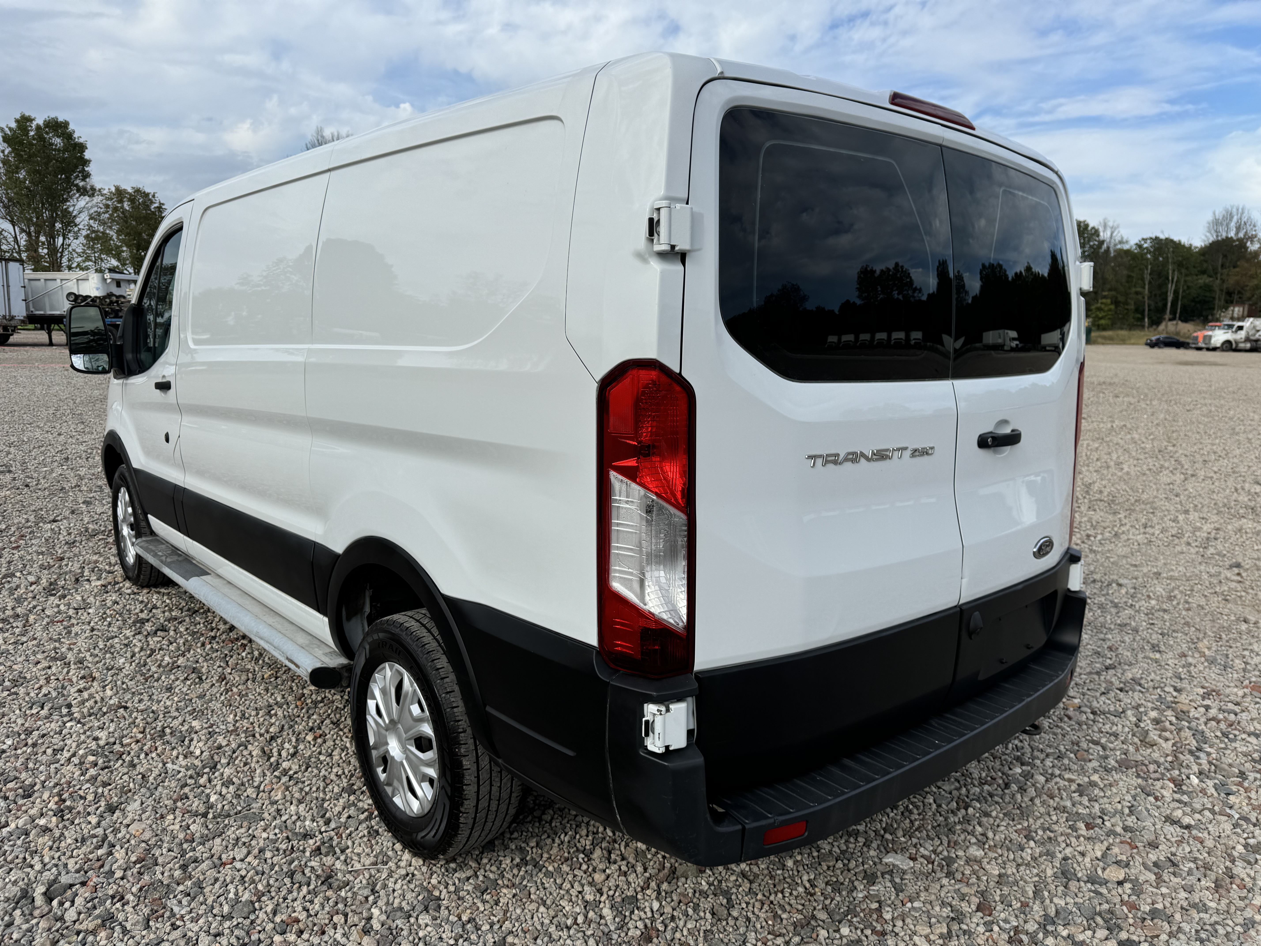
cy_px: 473
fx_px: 874
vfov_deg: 56.8
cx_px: 630
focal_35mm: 24
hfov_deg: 71.6
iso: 80
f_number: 1.78
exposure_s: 1/4950
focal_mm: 6.76
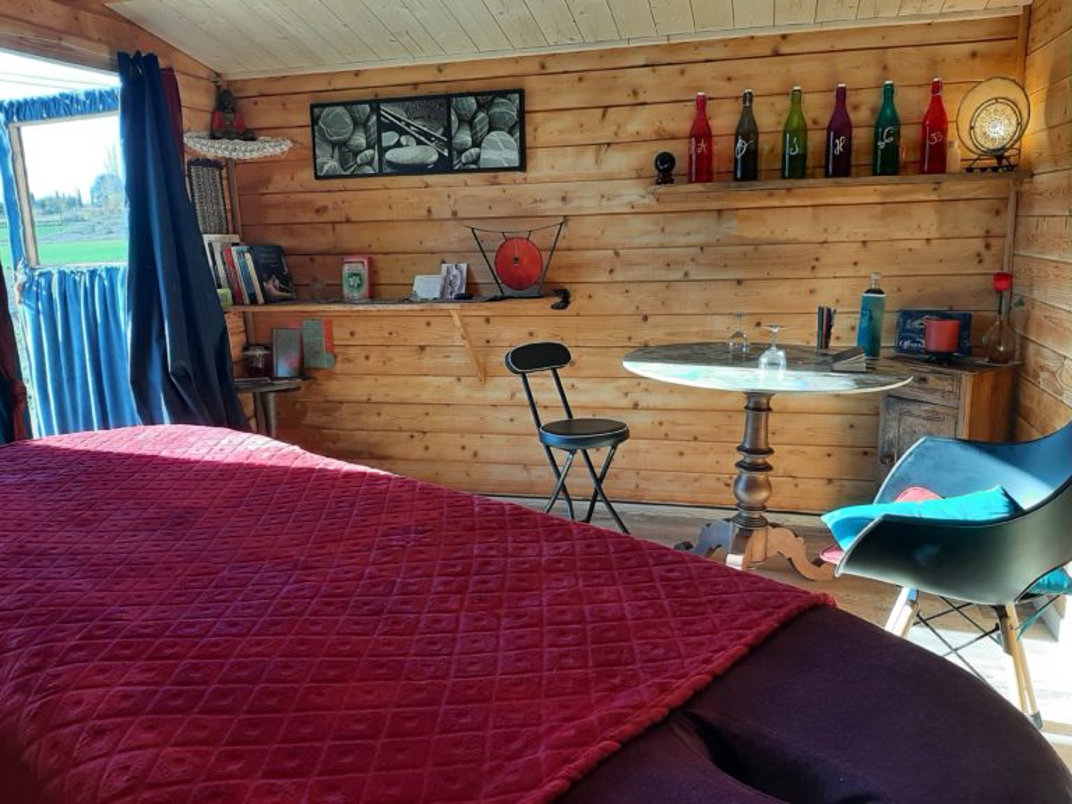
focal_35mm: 26
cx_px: 536
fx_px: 805
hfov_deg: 67.3
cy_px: 402
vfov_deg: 53.1
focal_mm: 3.93
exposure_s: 1/122
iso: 40
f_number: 1.7
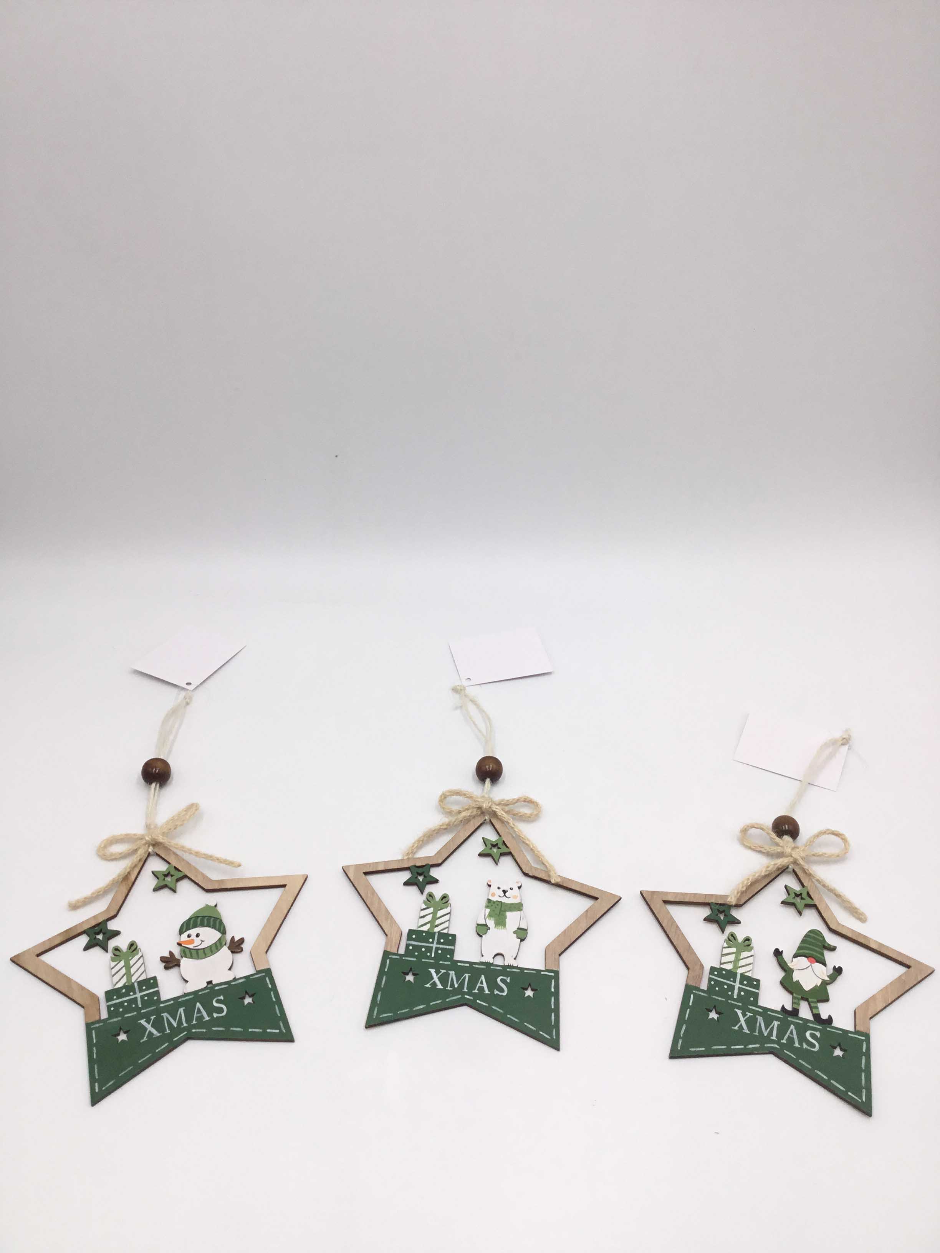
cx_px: 470
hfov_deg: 45.4
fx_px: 1122
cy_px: 626
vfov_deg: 58.4
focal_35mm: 31
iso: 25
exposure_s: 1/314
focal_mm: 3.3
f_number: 2.4
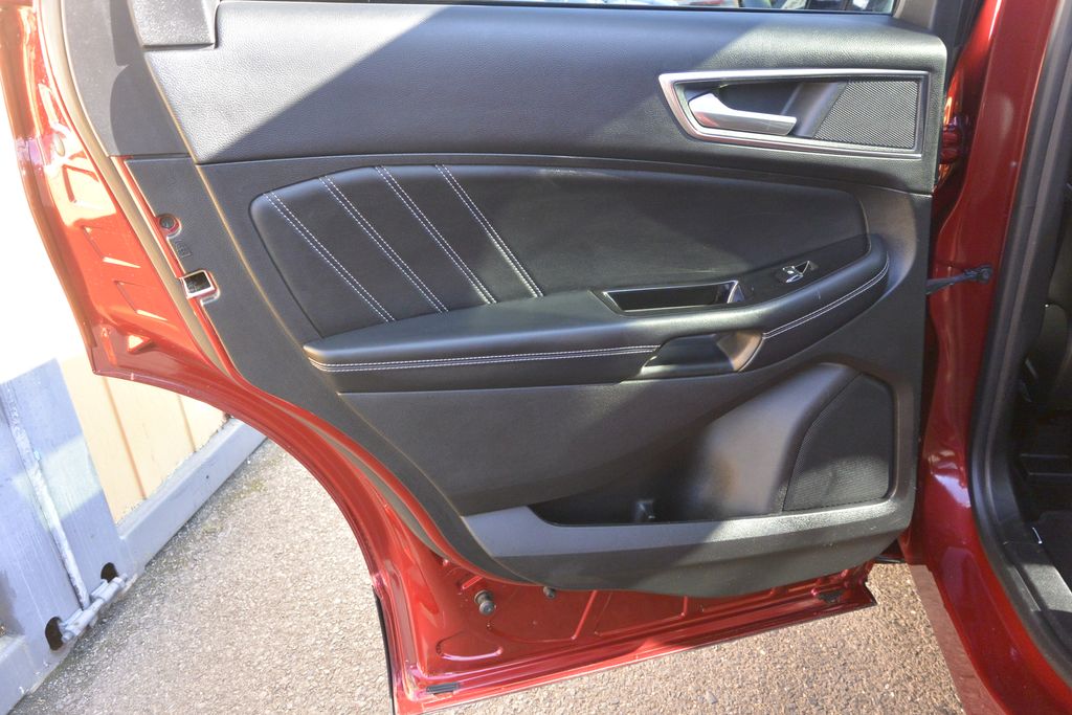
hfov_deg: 67.4
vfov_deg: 47.9
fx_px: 804
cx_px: 536
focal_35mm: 27
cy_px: 358
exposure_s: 1/125
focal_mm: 10
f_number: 3.5
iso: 320
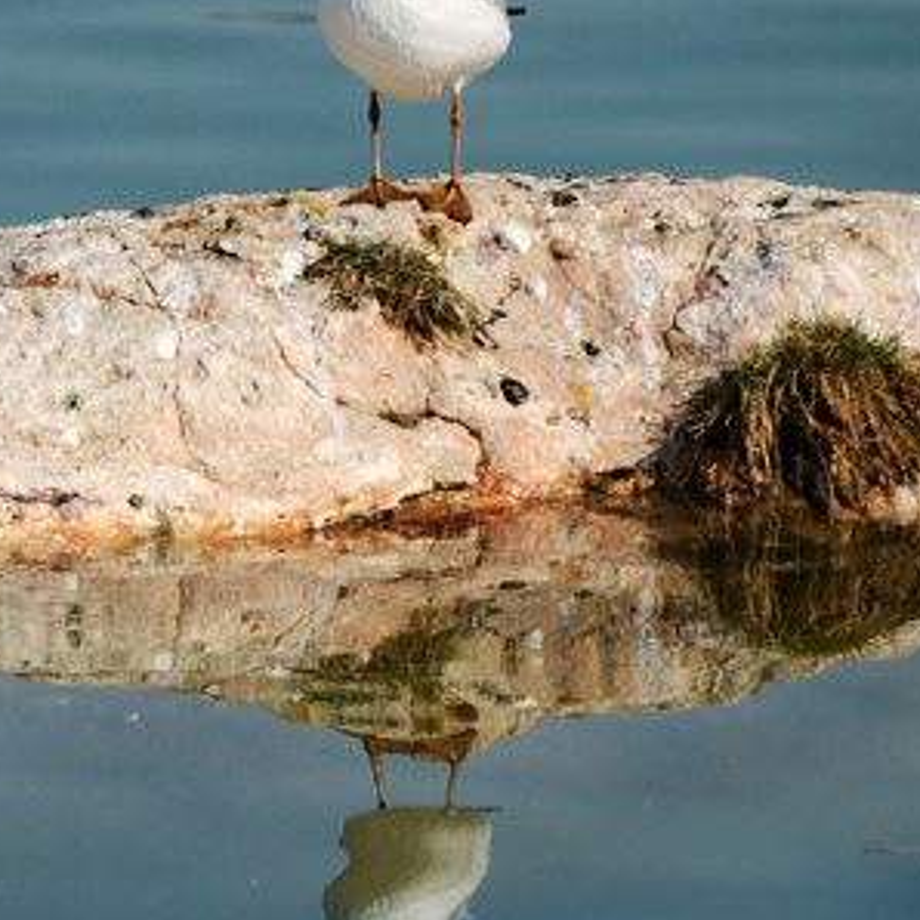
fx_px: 20507
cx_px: 99
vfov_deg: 2.6
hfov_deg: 2.6
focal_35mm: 682
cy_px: 463
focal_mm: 200
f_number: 5.6
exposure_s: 1/1600
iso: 160
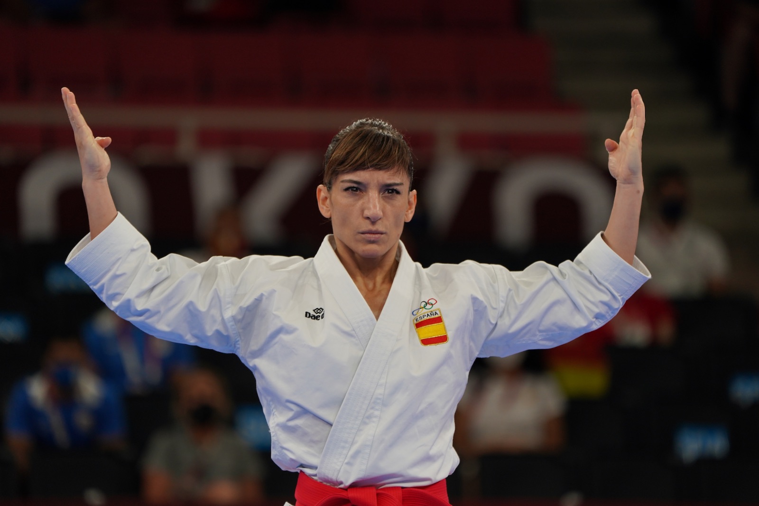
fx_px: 7862
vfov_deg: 3.7
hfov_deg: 5.5
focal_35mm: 373
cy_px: 253
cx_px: 380
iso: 800
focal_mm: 373
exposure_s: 1/500
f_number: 5.6
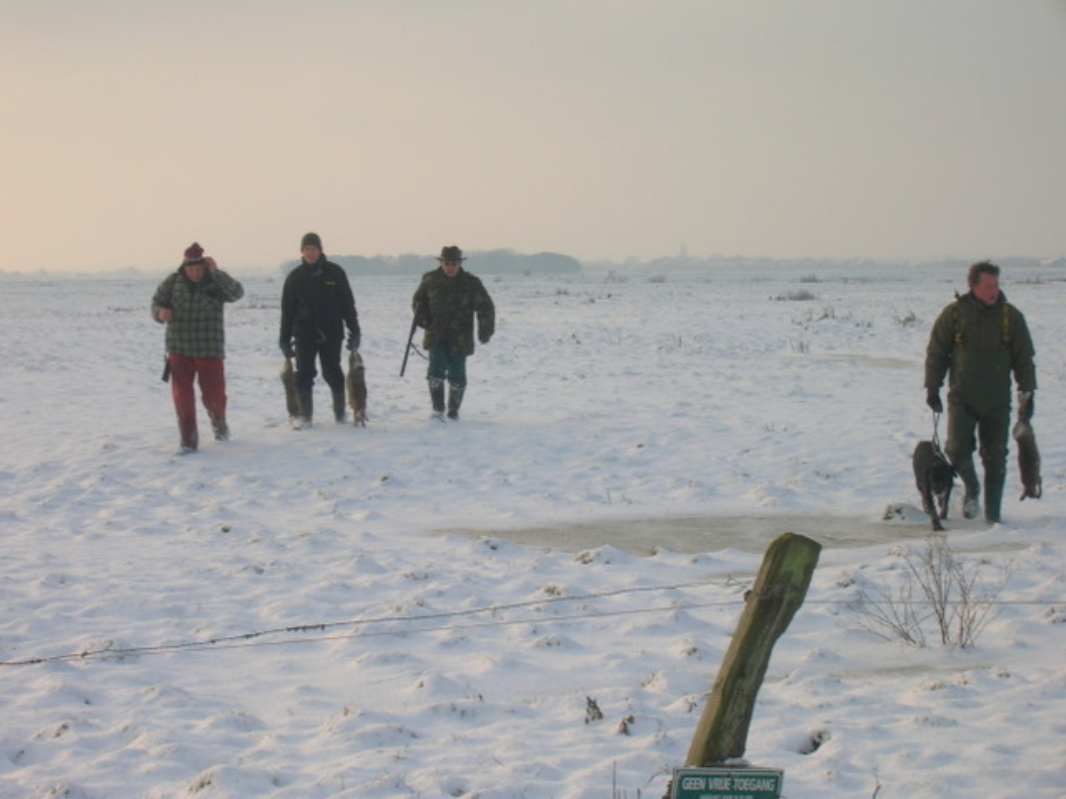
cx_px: 533
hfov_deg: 22.8
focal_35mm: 86
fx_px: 2648
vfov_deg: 17.2
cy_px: 400
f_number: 7.4
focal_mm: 14.3
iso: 50
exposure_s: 1/105
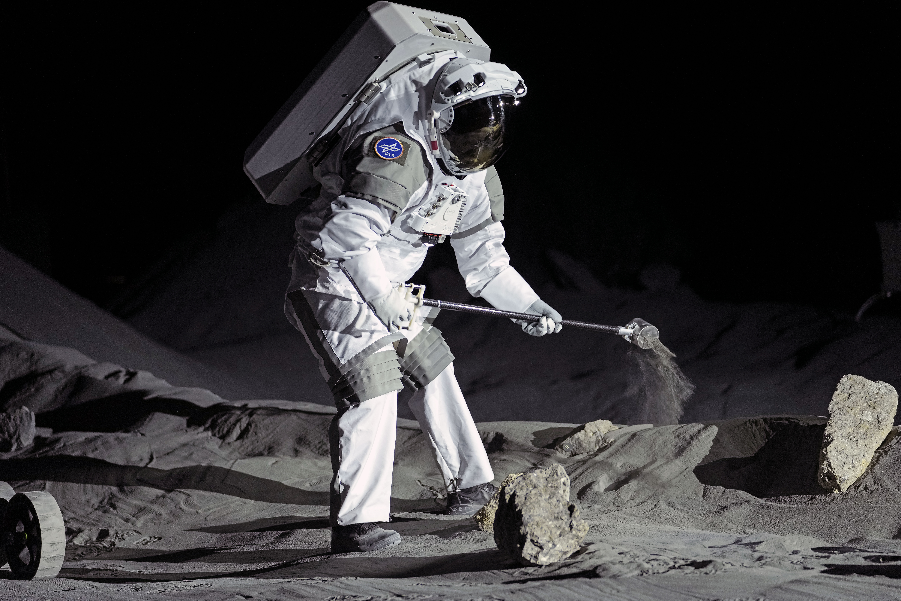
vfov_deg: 9.3
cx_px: 450
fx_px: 3679
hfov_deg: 14.0
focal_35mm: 147
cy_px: 300
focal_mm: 147
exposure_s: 1/125
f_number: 2.8
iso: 1250
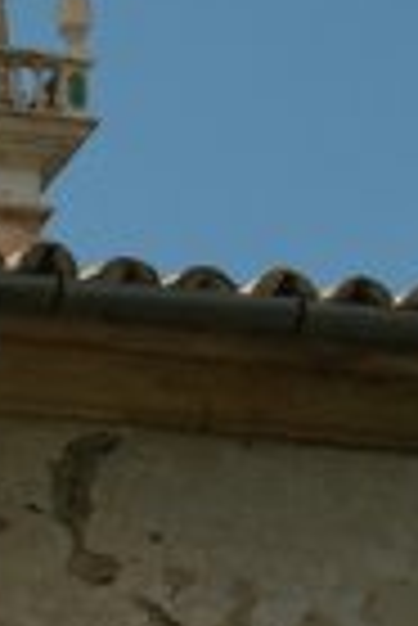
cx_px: -180
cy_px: 81
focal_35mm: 241
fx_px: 4180
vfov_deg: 8.5
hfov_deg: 5.7
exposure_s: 1/320
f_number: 9
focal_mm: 31
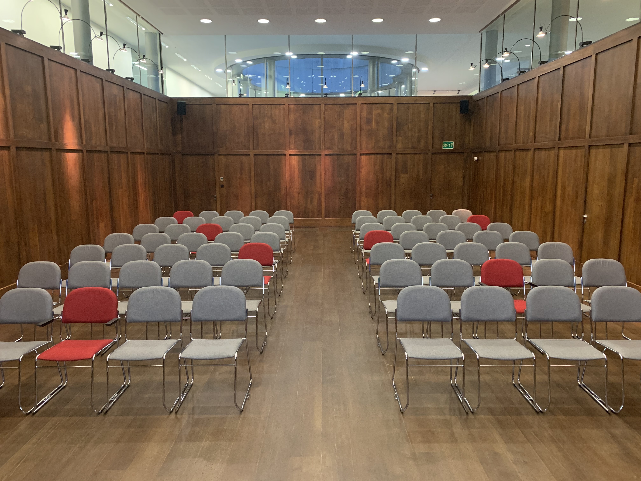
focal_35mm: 26
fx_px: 481
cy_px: 240
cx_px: 320
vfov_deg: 53.1
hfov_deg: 67.3
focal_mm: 4.25
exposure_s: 1/33
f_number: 1.8
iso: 250
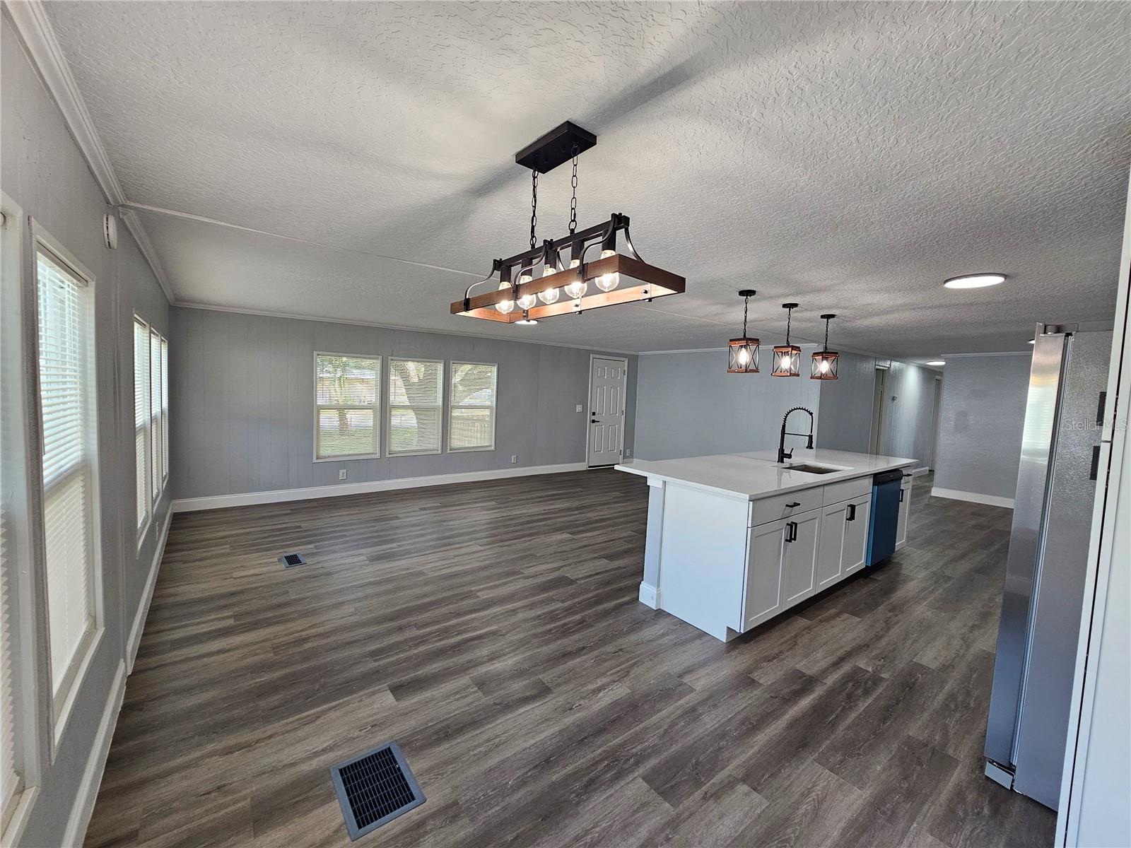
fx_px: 425
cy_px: 424
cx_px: 566
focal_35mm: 13
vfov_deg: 89.9
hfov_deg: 106.2
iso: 80
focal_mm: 2.2
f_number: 2.2
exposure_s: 1/60
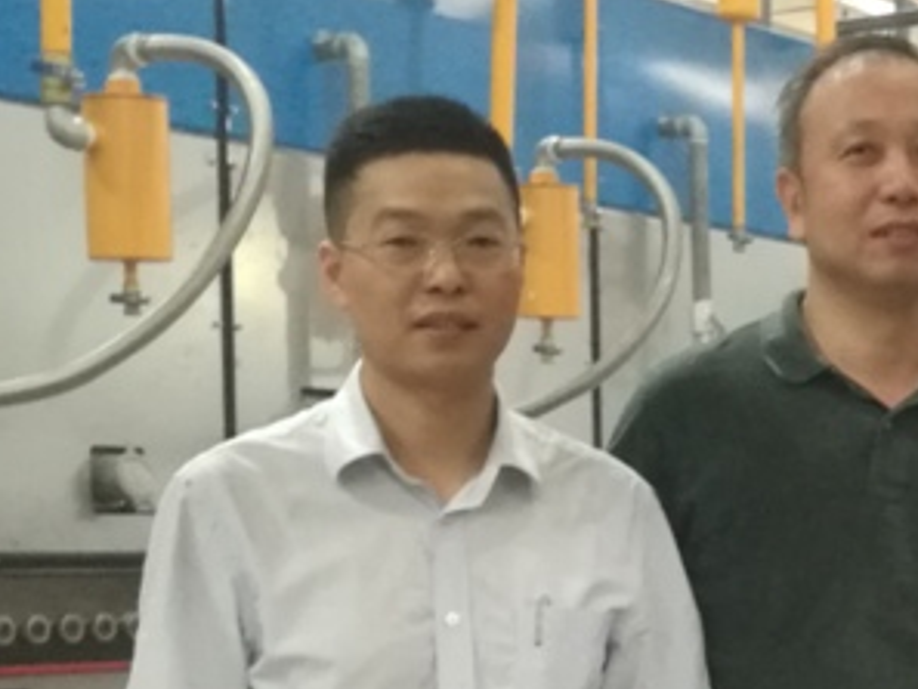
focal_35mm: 93
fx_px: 2467
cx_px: 1029
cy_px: 735
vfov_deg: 15.5
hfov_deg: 20.1
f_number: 2
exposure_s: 1/20
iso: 640
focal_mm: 4.04
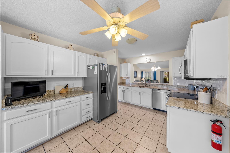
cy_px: 76
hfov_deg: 112.6
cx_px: 115
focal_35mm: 12
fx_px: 77
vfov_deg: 90.0
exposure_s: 2
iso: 100
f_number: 9
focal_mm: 12
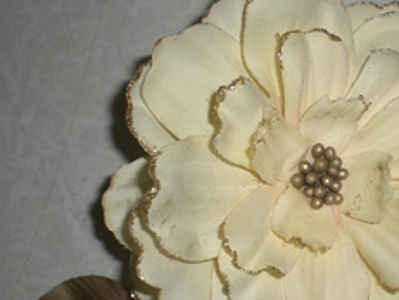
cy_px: 234
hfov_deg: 25.7
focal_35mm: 74
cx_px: 333
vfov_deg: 19.8
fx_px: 854
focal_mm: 6.3
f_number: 3.1
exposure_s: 1/60
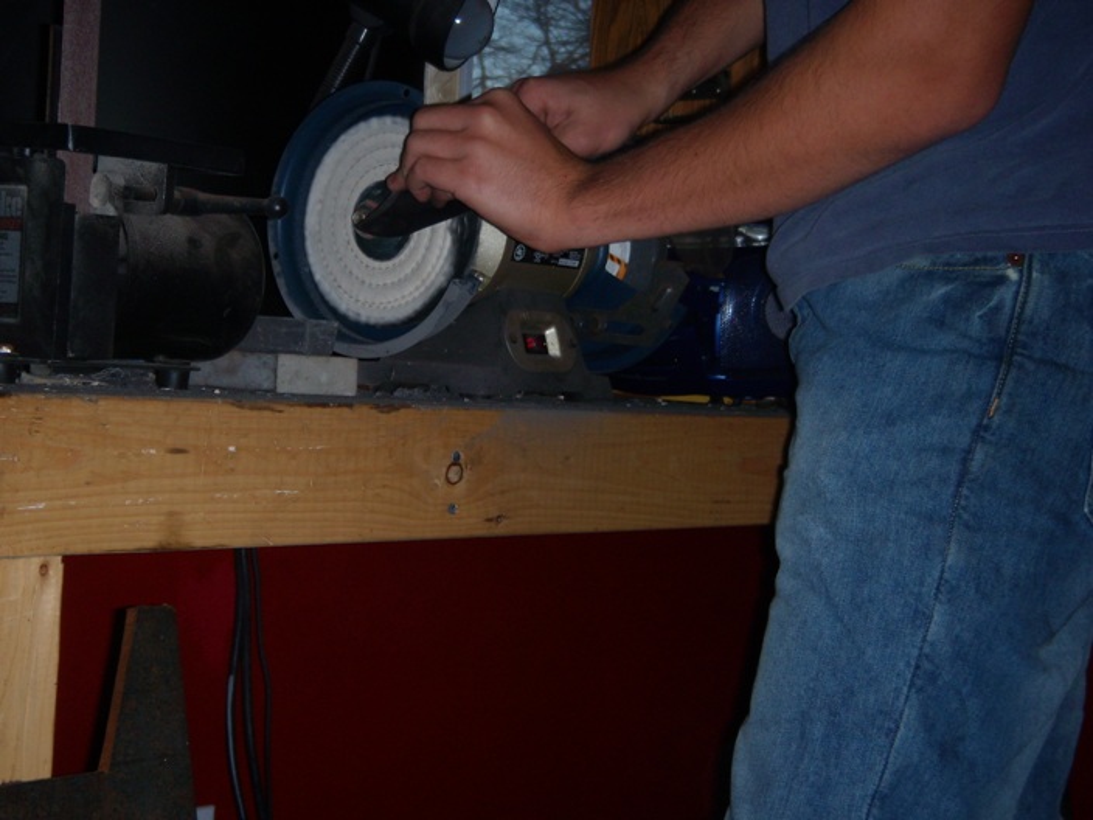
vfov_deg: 22.3
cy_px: 410
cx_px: 546
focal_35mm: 66
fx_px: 2084
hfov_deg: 29.4
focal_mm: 11
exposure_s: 1/125
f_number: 3.9
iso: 64
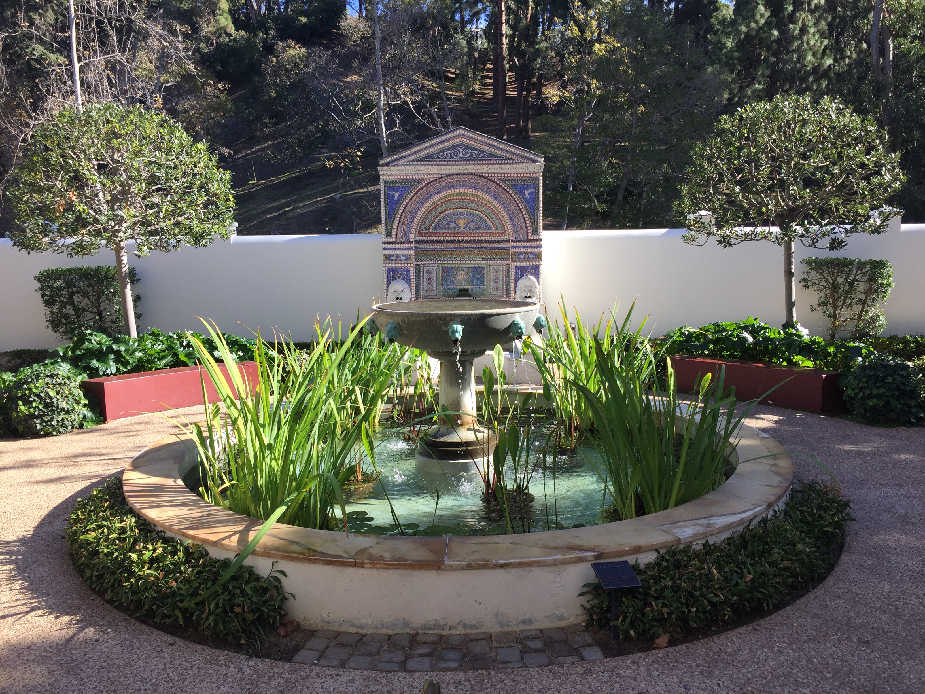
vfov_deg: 48.2
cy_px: 347
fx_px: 775
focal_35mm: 29
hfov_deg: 61.7
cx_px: 462
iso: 32
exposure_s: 1/628
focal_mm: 4.15
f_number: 2.2
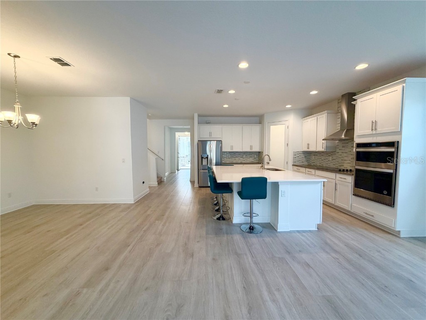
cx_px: 213
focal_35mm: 14
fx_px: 172
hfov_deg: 102.1
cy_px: 160
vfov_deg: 85.7
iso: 250
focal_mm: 2.22
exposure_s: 1/120
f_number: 2.2
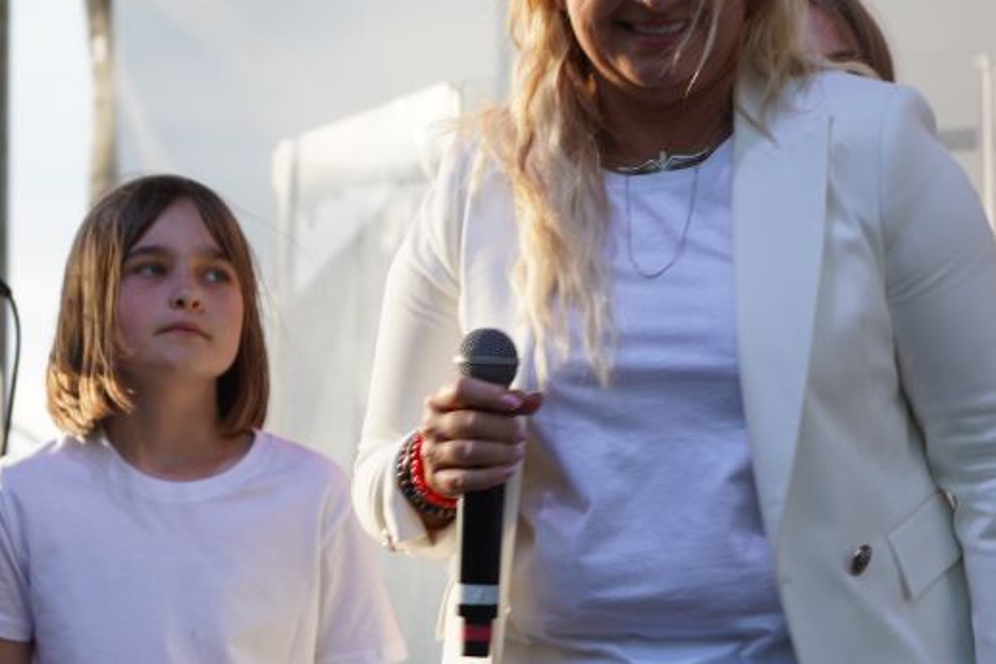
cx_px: 722
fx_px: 7306
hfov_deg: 7.8
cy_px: 422
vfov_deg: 5.2
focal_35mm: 264
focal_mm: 105
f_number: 4.5
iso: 100
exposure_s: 1/100
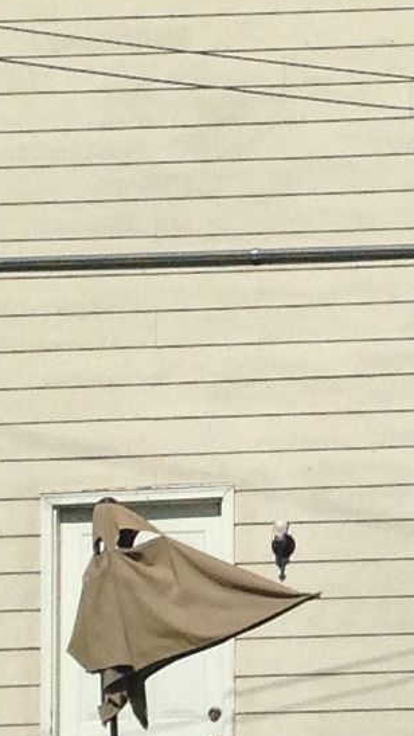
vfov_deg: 10.1
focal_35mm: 214
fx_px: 4179
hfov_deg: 5.5
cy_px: 314
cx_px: 996
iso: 50
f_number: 2.4
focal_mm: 4.12
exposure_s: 1/4926
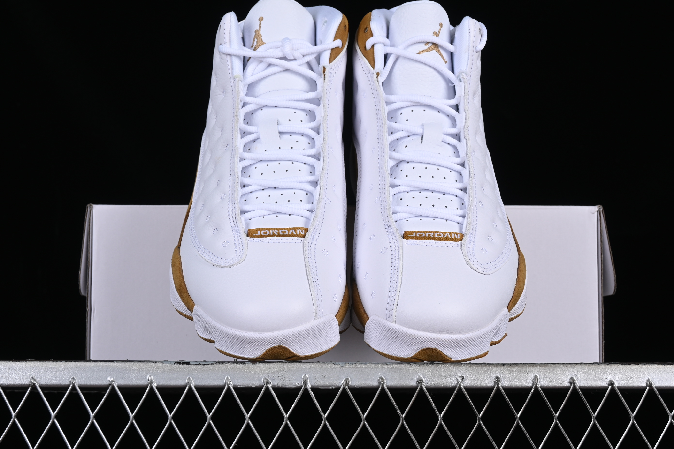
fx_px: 1404
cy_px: 224
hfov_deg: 27.0
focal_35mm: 75
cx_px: 337
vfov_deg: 18.2
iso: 160
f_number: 9
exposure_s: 1/80
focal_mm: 50
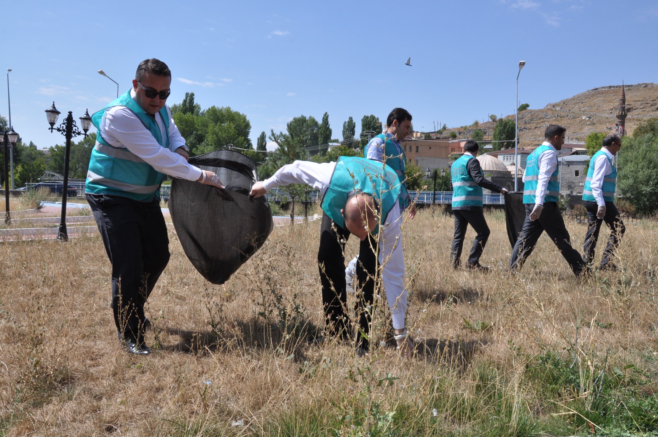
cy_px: 218
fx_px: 602
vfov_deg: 39.9
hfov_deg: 57.3
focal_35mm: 33
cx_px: 329
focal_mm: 22
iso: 500
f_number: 13
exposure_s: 1/640
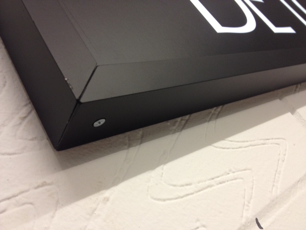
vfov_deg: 40.7
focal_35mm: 35
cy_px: 115
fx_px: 309
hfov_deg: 52.6
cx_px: 153
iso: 100
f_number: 2.4
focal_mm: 4.28
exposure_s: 1/20
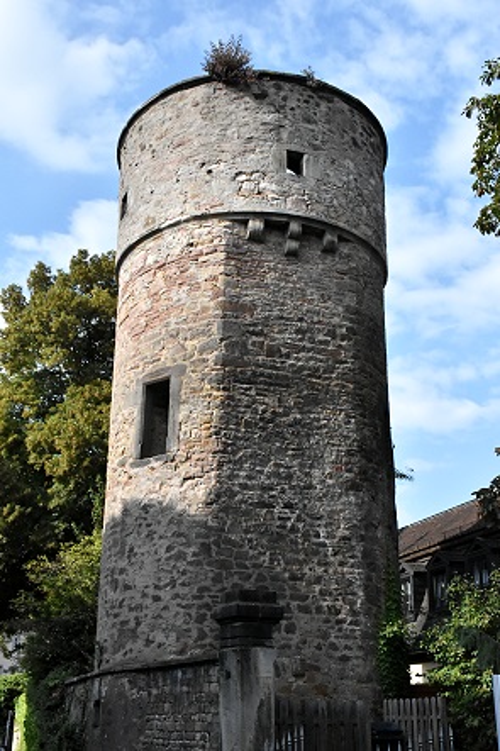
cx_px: 250
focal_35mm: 40
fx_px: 844
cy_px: 376
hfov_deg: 33.0
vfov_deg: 47.9
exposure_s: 1/8000
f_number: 9
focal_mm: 27
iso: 3600
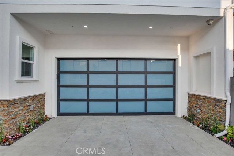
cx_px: 117
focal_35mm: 17
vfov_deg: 70.5
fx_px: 111
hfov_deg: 93.3
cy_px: 78
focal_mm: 11.5
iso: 400
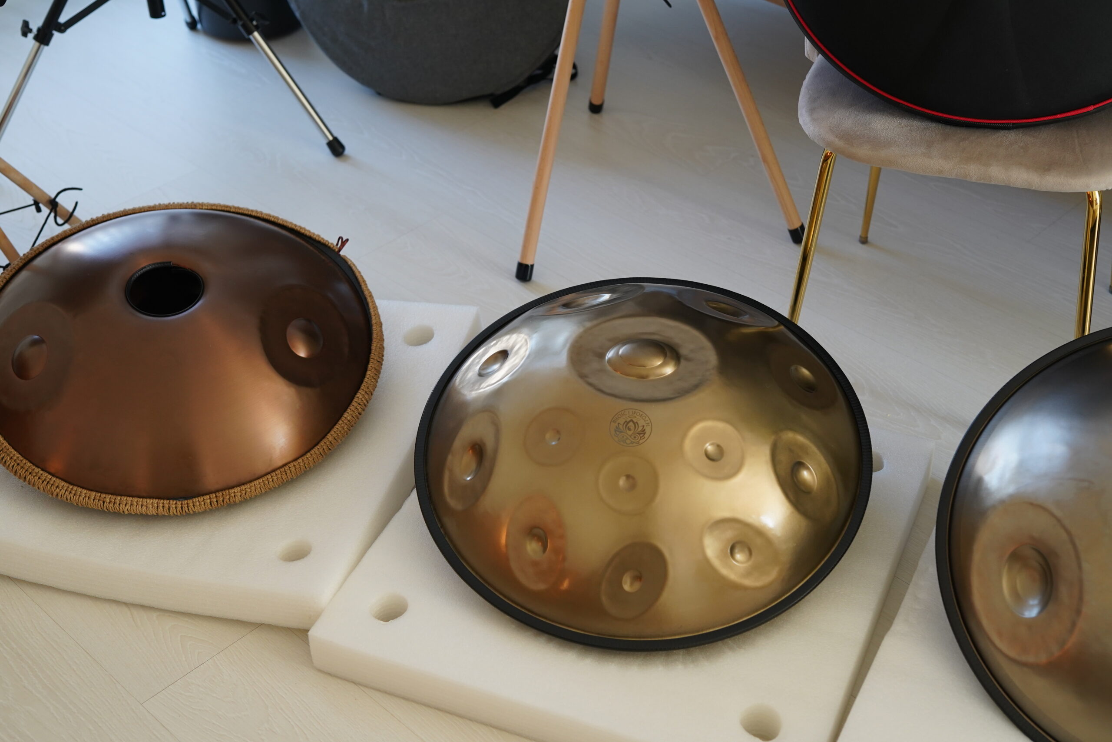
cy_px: 371
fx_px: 1544
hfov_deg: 39.6
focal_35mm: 50
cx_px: 556
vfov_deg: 27.0
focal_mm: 50
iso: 1250
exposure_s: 1/160
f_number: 4
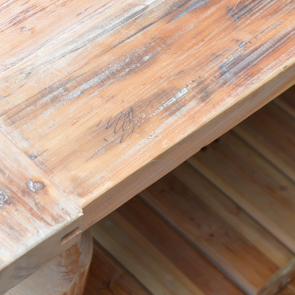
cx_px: 139
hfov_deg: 16.7
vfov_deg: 16.7
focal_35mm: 104
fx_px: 1003
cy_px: 76
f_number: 4.2
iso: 200
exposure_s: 1/160
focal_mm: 30
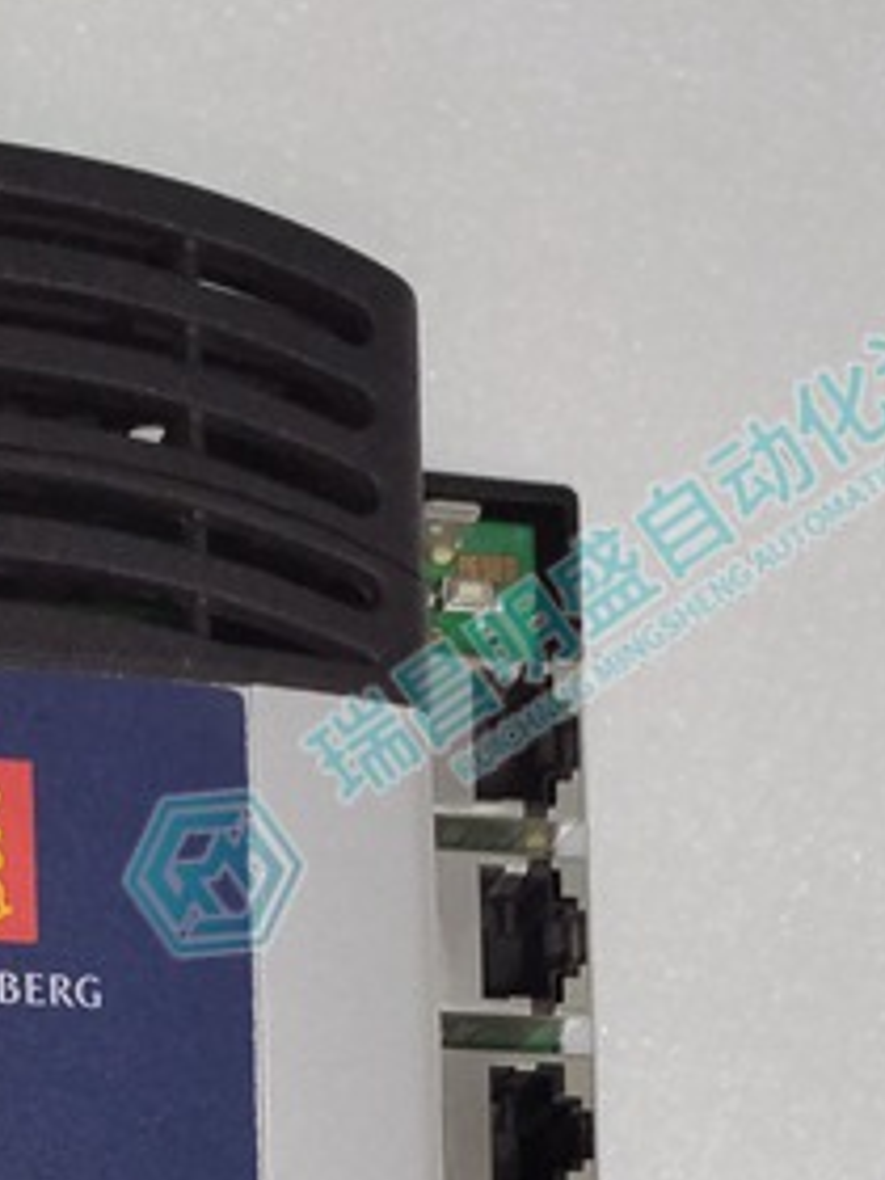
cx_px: -67
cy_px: 1943
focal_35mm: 93
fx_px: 3170
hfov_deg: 15.5
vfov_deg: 18.0
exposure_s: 1/33.3
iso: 200
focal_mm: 4.75
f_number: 1.8
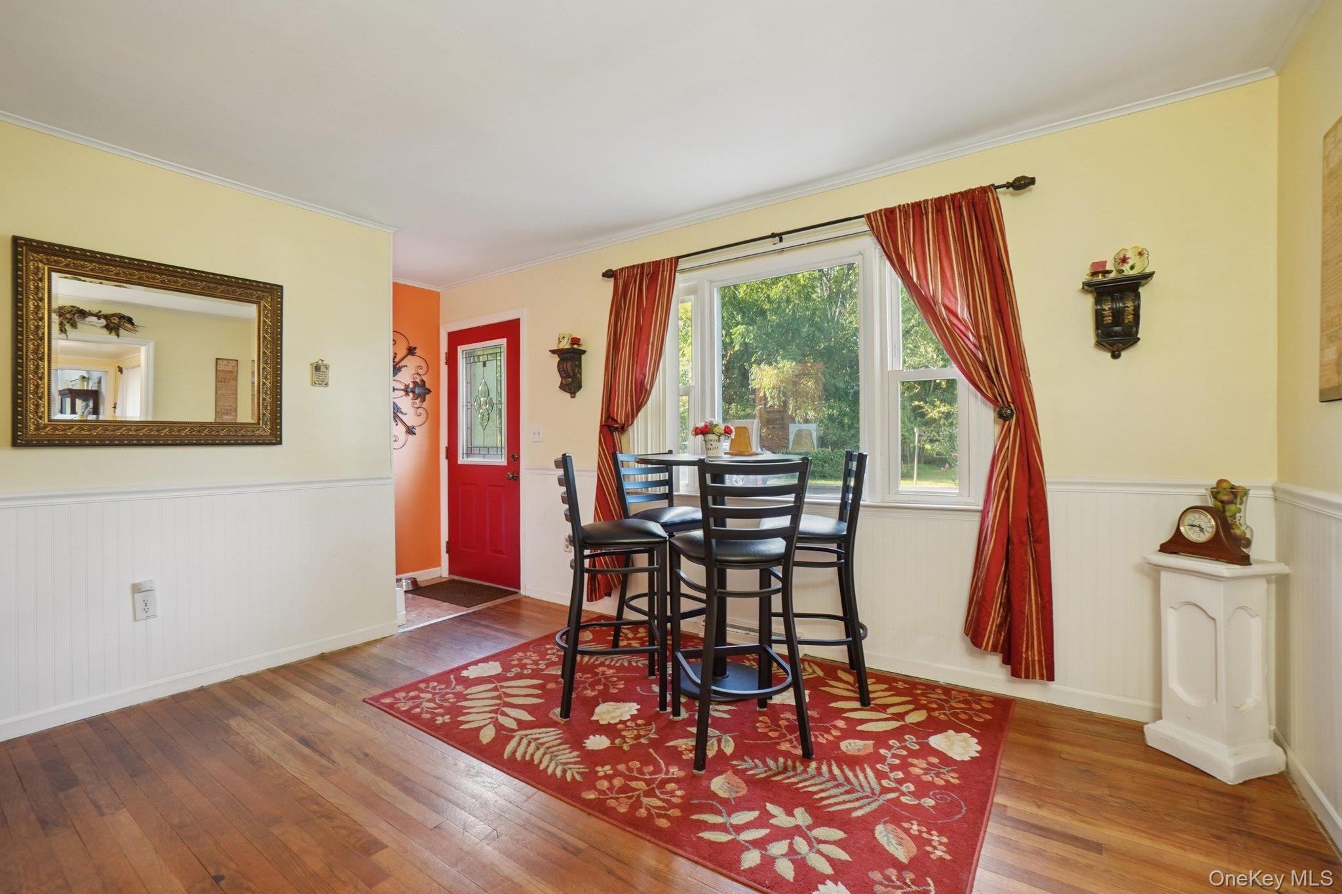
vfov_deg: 77.3
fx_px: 559
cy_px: 447
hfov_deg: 100.4
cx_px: 671
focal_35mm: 15
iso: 640
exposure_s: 1/8
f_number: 8
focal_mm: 10
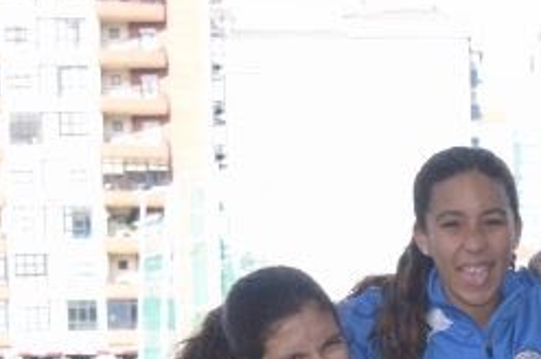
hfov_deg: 12.4
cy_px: 702
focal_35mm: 162
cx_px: 681
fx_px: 2431
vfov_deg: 8.1
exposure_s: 1/160
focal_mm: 26
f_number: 4
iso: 100
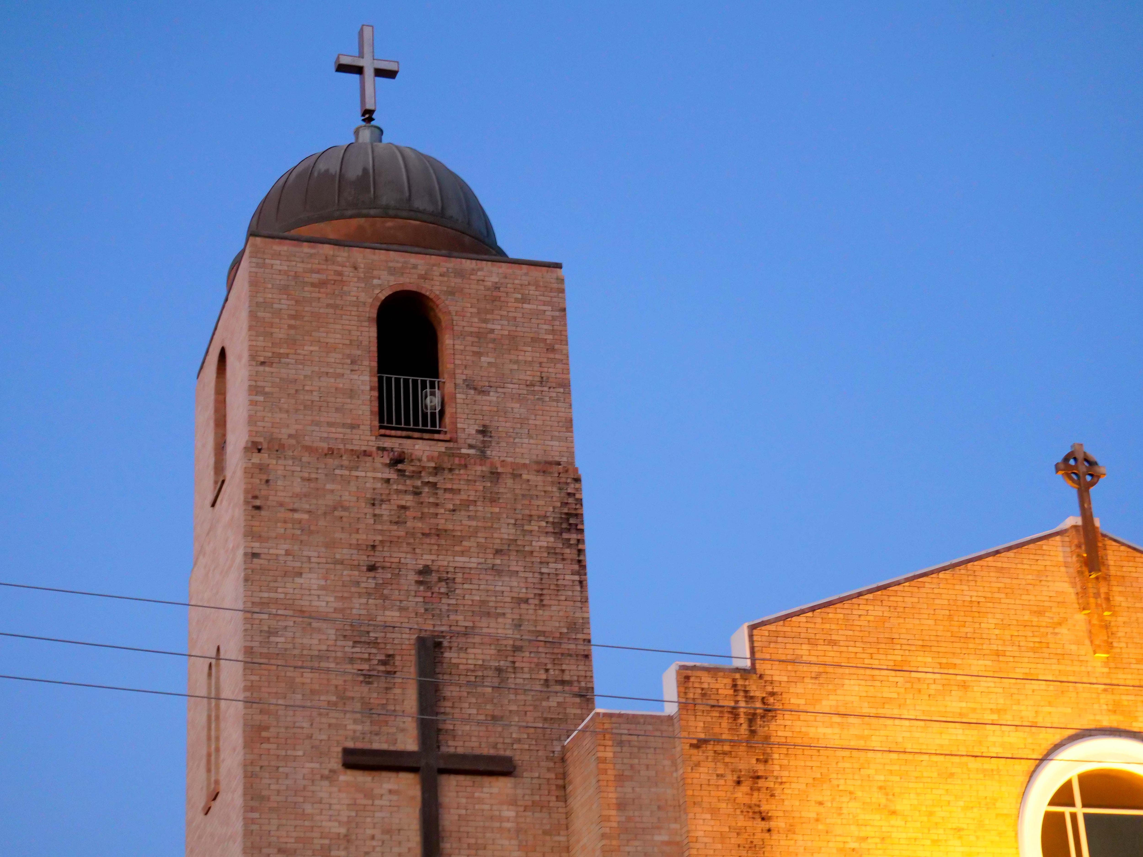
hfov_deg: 25.7
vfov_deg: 19.4
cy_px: 428
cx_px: 572
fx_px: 2509
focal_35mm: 76
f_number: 2.8
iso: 2500
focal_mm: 38
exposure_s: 1/125
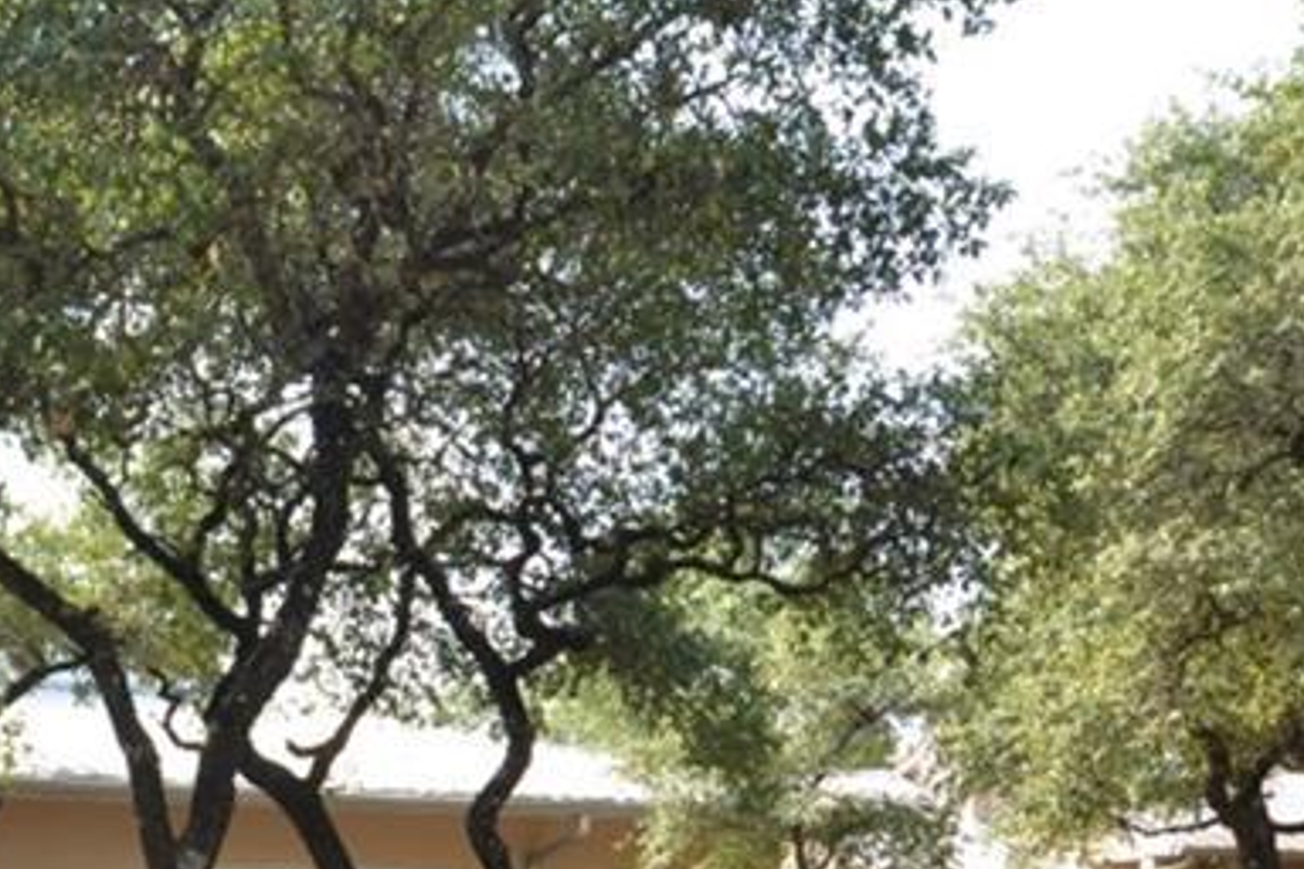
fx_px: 1739
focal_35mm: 48
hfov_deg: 37.6
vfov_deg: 25.5
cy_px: 1008
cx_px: 68
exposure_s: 1/125
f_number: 5.6
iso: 100
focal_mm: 12
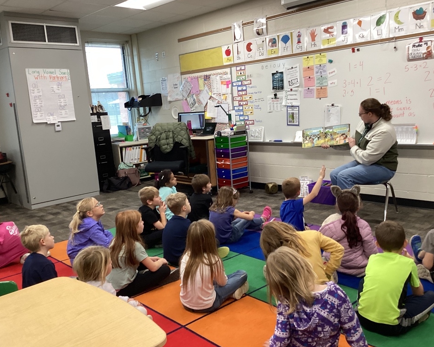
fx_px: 424
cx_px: 227
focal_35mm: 33
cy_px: 173
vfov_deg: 44.5
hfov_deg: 54.2
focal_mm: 3.3
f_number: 2.4
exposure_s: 1/60
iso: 200
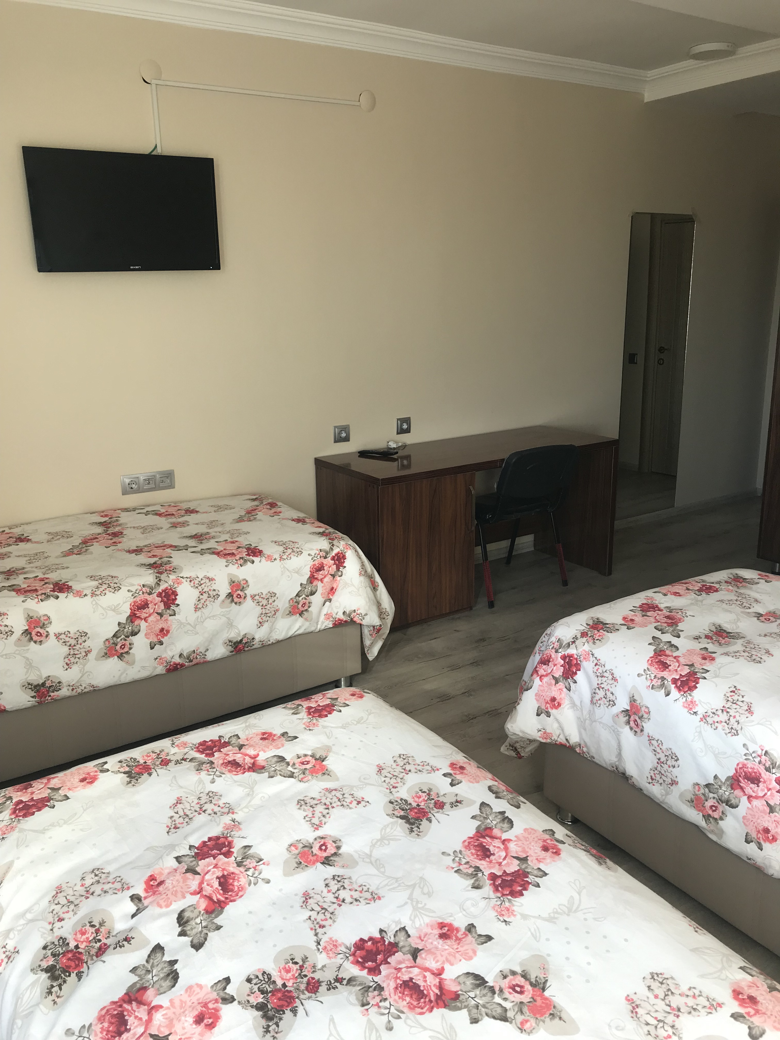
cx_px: 390
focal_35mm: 28
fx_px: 841
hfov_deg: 49.7
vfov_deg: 63.4
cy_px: 520
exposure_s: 1/108
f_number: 1.8
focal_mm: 3.99
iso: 20
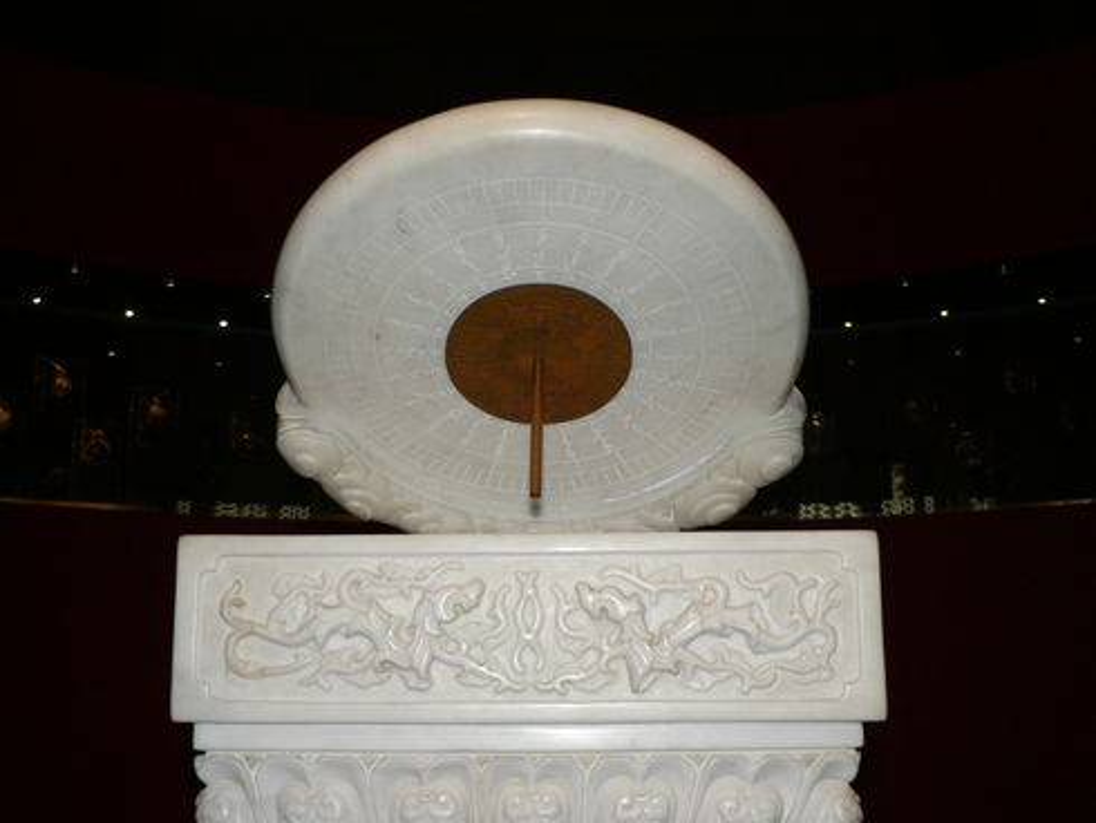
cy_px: 412
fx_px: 1267
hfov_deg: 46.8
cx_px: 548
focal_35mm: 40
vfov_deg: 36.0
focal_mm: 6.9
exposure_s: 1/60
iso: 100
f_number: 2.8
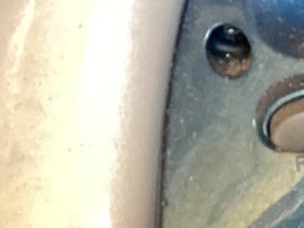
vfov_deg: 8.5
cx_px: 734
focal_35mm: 174
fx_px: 1527
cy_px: -20
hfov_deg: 9.9
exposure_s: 1/50
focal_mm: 3.3
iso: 200
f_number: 2.4
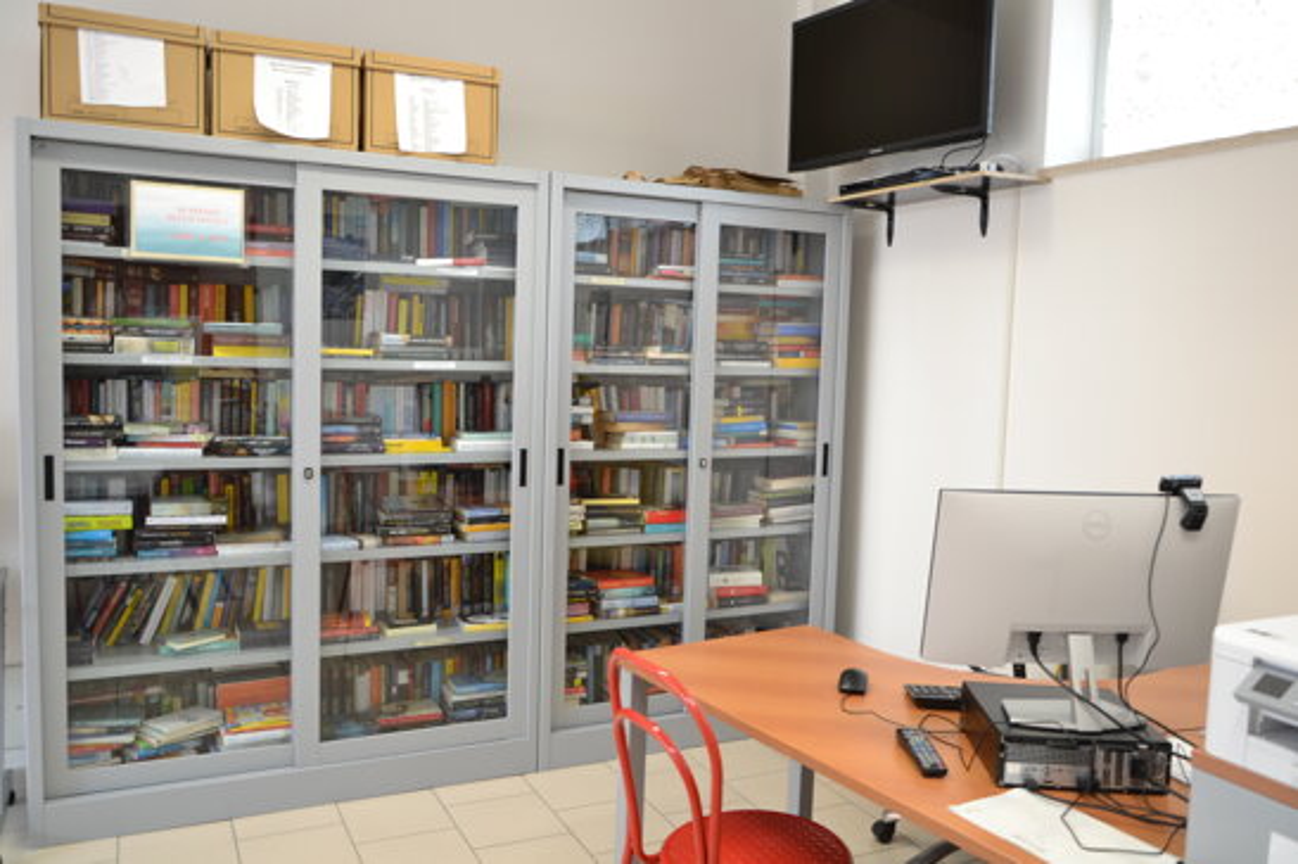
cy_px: 432
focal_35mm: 27
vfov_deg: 47.9
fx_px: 973
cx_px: 649
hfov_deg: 67.4
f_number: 3.5
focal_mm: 18
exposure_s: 1/5
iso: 100
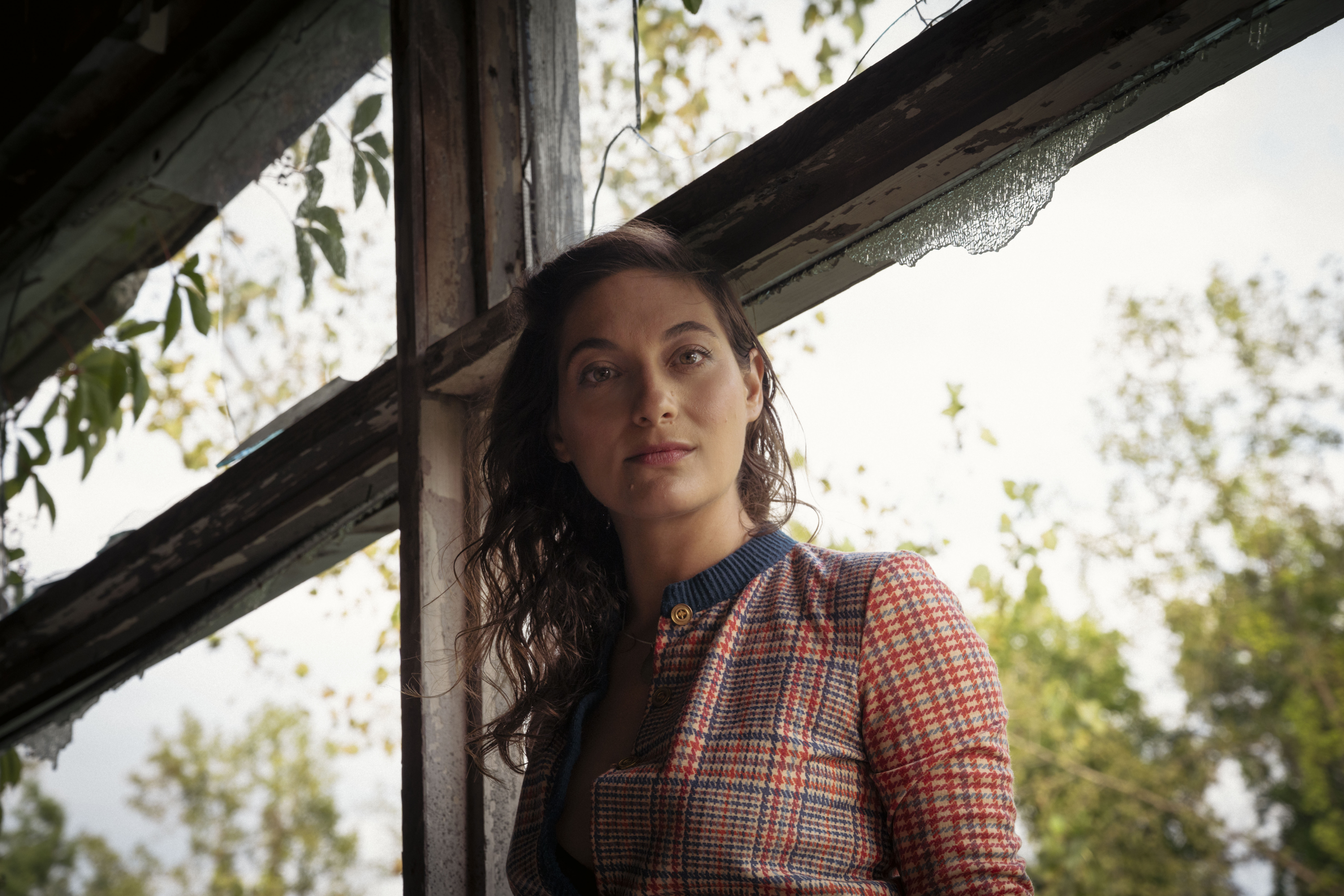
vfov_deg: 19.5
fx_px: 2613
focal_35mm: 70
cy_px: 448
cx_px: 672
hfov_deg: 28.8
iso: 400
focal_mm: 70
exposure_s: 1/125
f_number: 7.1
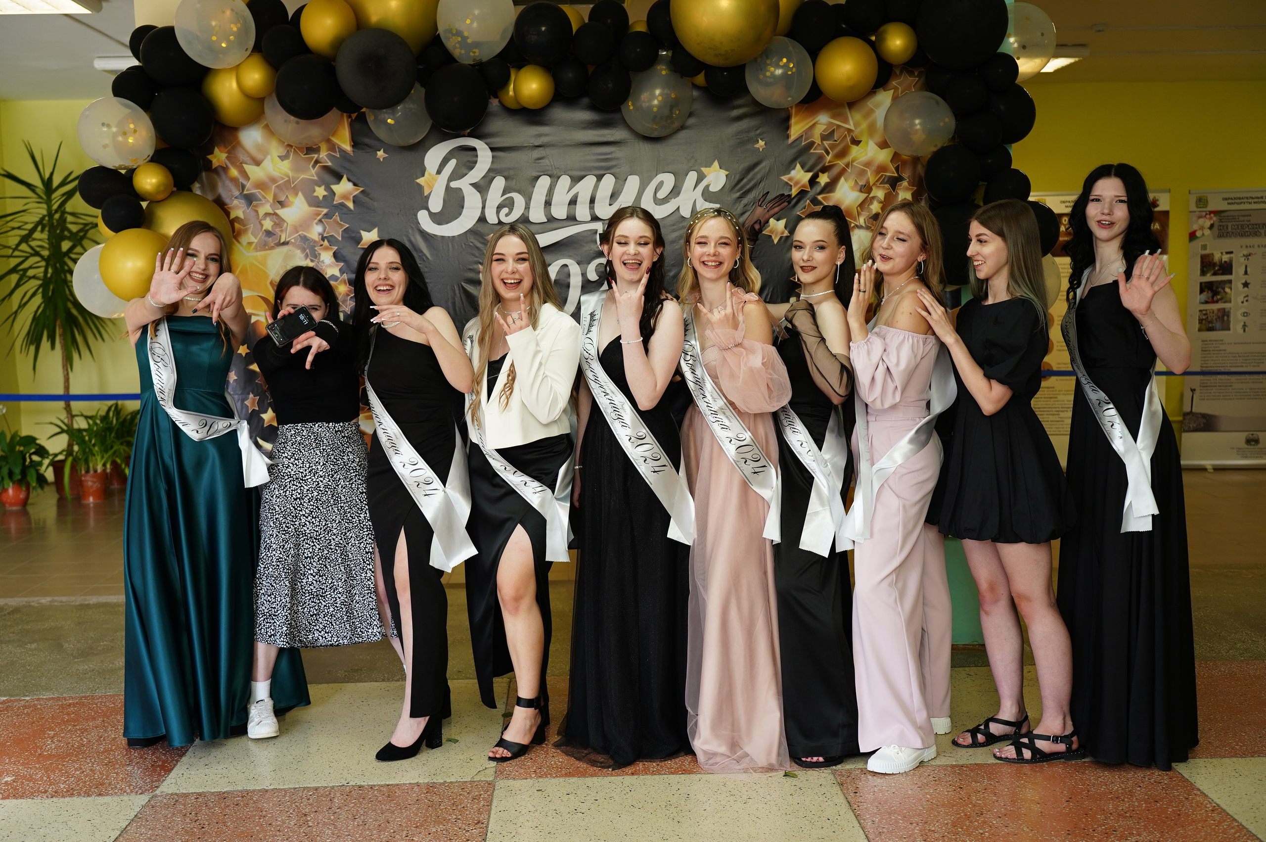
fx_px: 1300
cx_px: 633
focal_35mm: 37
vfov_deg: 35.9
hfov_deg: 51.9
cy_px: 421
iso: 320
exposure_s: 1/160
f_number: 2.8
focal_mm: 37
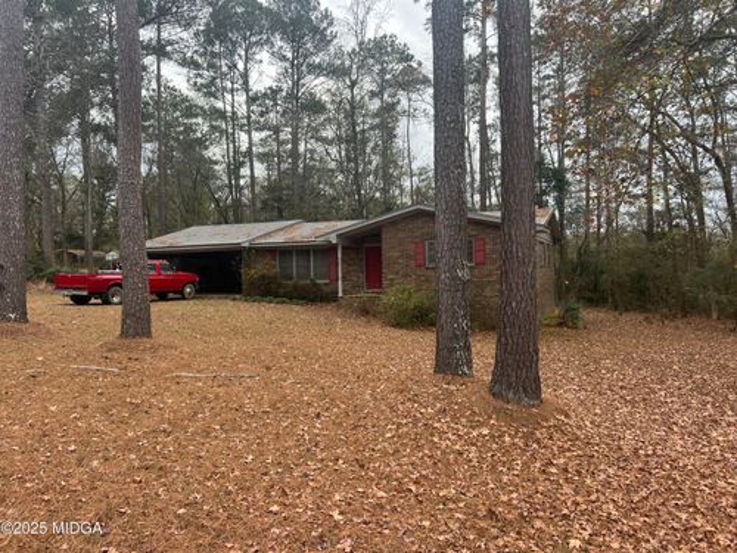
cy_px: 276
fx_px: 554
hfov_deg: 67.3
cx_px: 368
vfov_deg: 53.1
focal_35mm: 26
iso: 50
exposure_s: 1/434
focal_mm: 5.7
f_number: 1.5
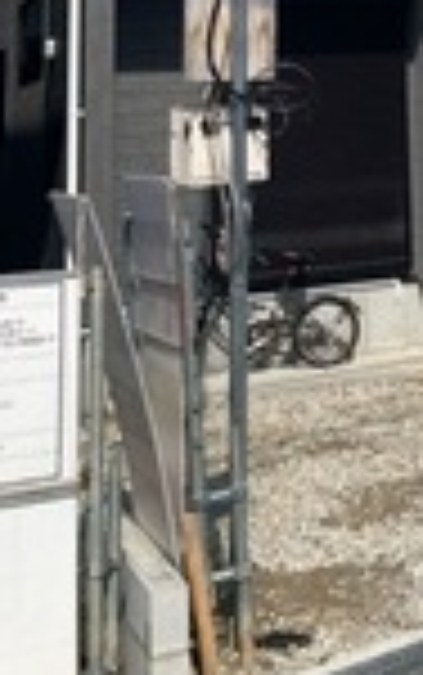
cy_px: -117
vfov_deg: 26.1
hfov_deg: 17.2
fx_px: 1307
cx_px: 567
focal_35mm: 71
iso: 20
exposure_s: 1/3436
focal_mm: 3.99
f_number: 1.8
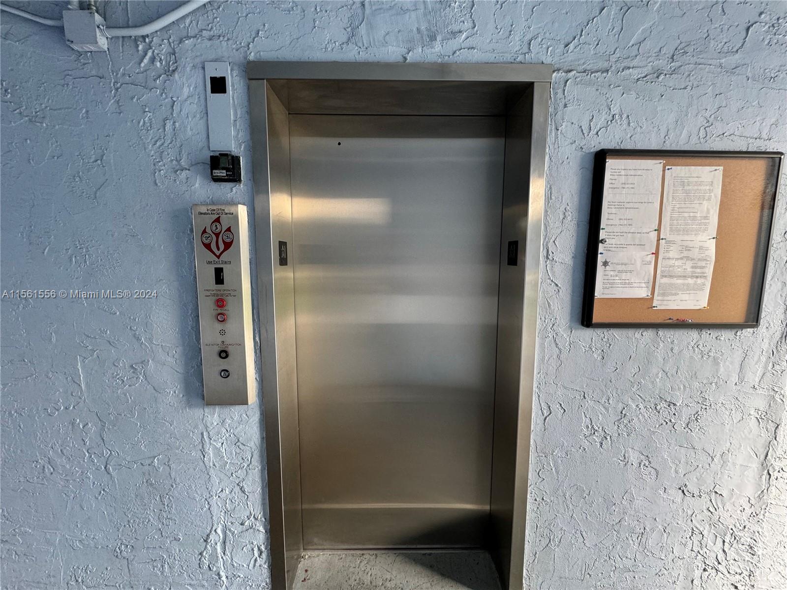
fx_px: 318
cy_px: 295
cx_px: 394
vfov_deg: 85.7
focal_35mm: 14
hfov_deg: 102.1
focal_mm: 2.22
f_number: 2.2
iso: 160
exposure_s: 1/99
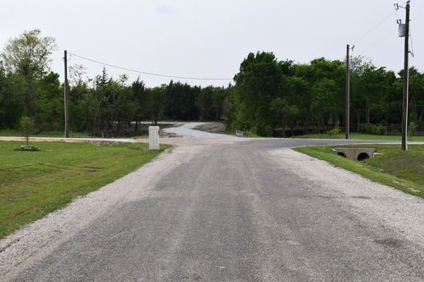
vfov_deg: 26.5
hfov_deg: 38.9
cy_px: 141
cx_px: 212
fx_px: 600
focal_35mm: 51
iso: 200
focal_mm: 34
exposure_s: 1/400
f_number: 10
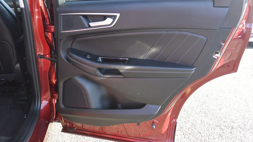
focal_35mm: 30
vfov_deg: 38.9
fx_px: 201
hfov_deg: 64.3
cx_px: 124
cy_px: 70
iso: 200
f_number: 3.5
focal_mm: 10
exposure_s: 1/125
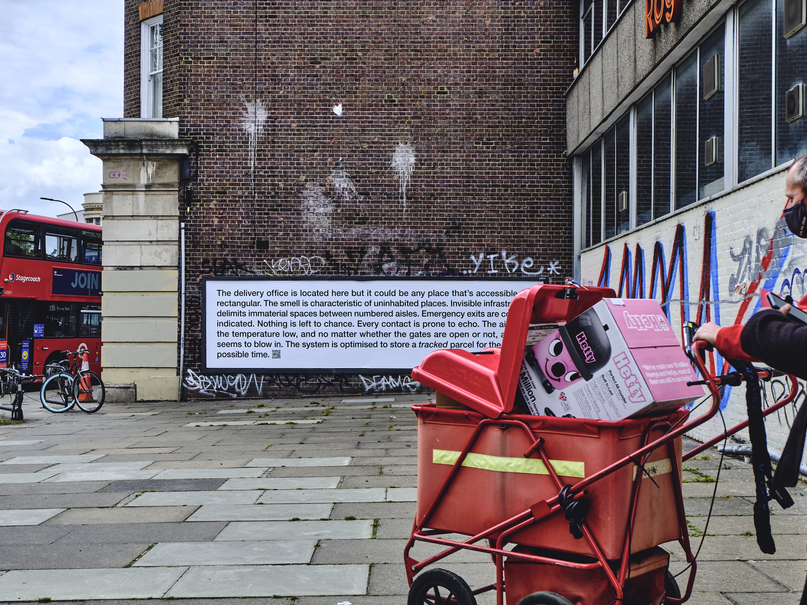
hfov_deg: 45.8
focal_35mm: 41
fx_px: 956
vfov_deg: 35.1
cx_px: 389
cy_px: 296
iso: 400
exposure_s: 1/640
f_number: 5
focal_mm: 24.9
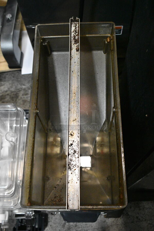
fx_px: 237
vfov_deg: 51.9
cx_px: 78
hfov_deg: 36.0
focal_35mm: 37
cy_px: 117
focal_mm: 24
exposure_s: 1/800
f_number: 5.6
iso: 6400
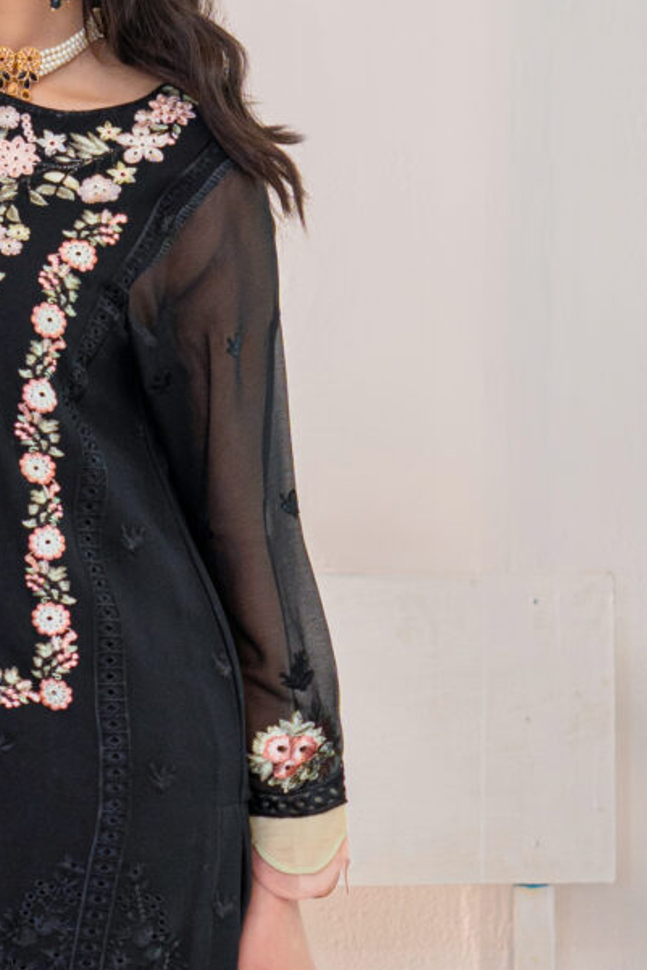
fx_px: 5738
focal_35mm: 213
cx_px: 207
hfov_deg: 6.5
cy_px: 1004
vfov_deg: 9.6
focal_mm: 50
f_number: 4.5
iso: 200
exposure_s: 1/100
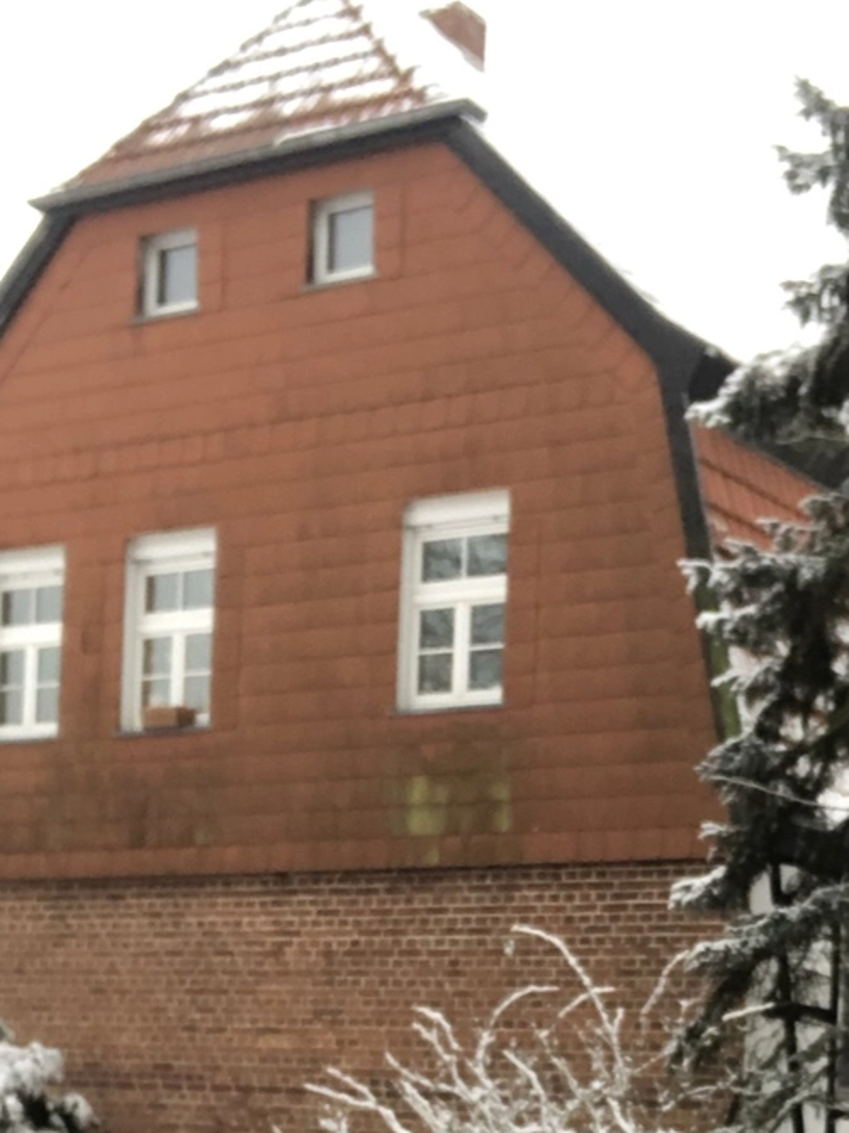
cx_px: 575
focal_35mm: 72
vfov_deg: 25.9
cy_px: 1074
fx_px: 2355
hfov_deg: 20.4
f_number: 2.2
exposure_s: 1/60
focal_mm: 2.87
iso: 125
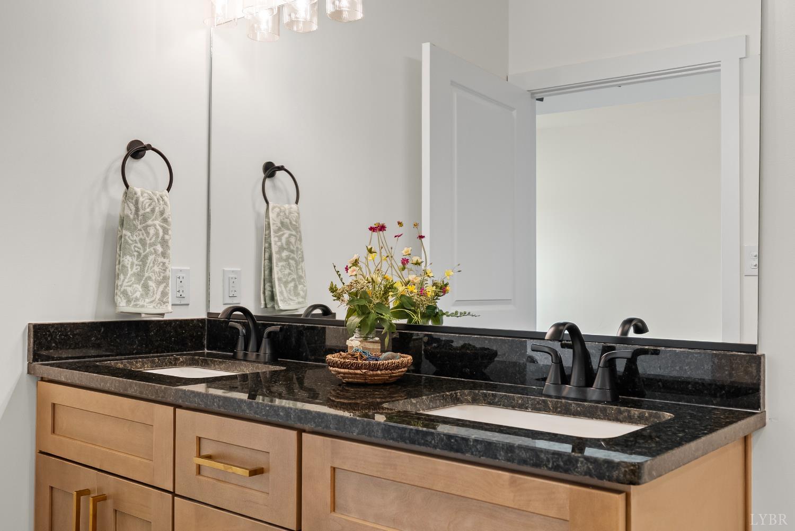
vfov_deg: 37.9
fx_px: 773
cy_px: 266
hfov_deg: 54.4
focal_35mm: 35
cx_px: 398
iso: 800
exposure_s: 1/6
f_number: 8
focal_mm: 35
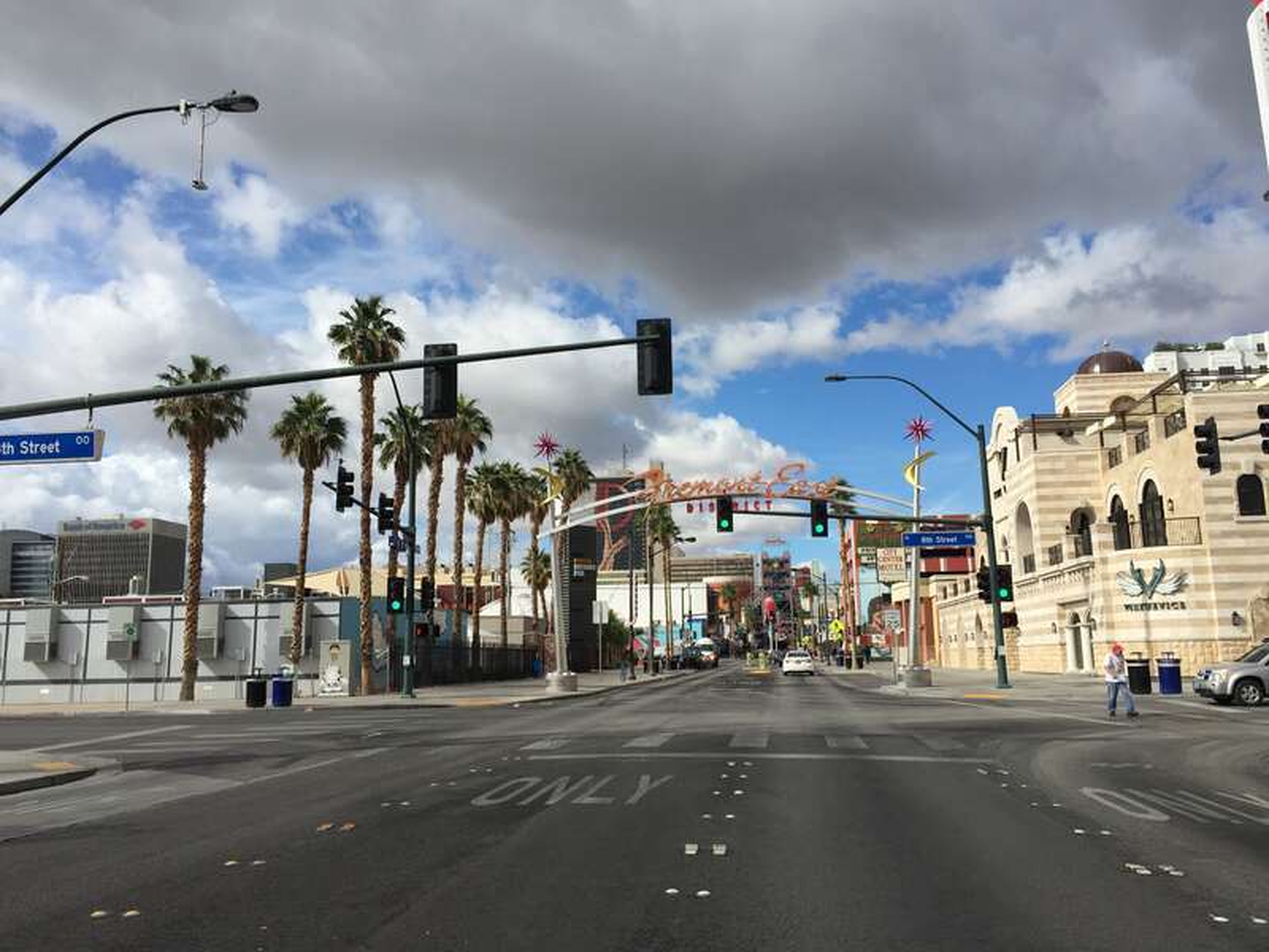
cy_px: 476
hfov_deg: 61.7
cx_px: 634
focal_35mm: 29
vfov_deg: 48.2
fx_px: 1063
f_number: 2.2
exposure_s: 1/2825
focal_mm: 4.15
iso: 32
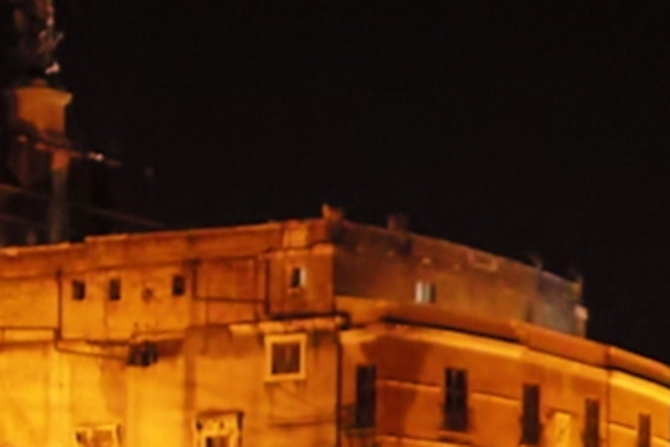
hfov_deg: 6.2
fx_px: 5976
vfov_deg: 4.1
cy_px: 1329
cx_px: 1336
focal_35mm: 321
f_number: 2.8
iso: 200
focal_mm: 24.2
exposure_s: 1/1.67
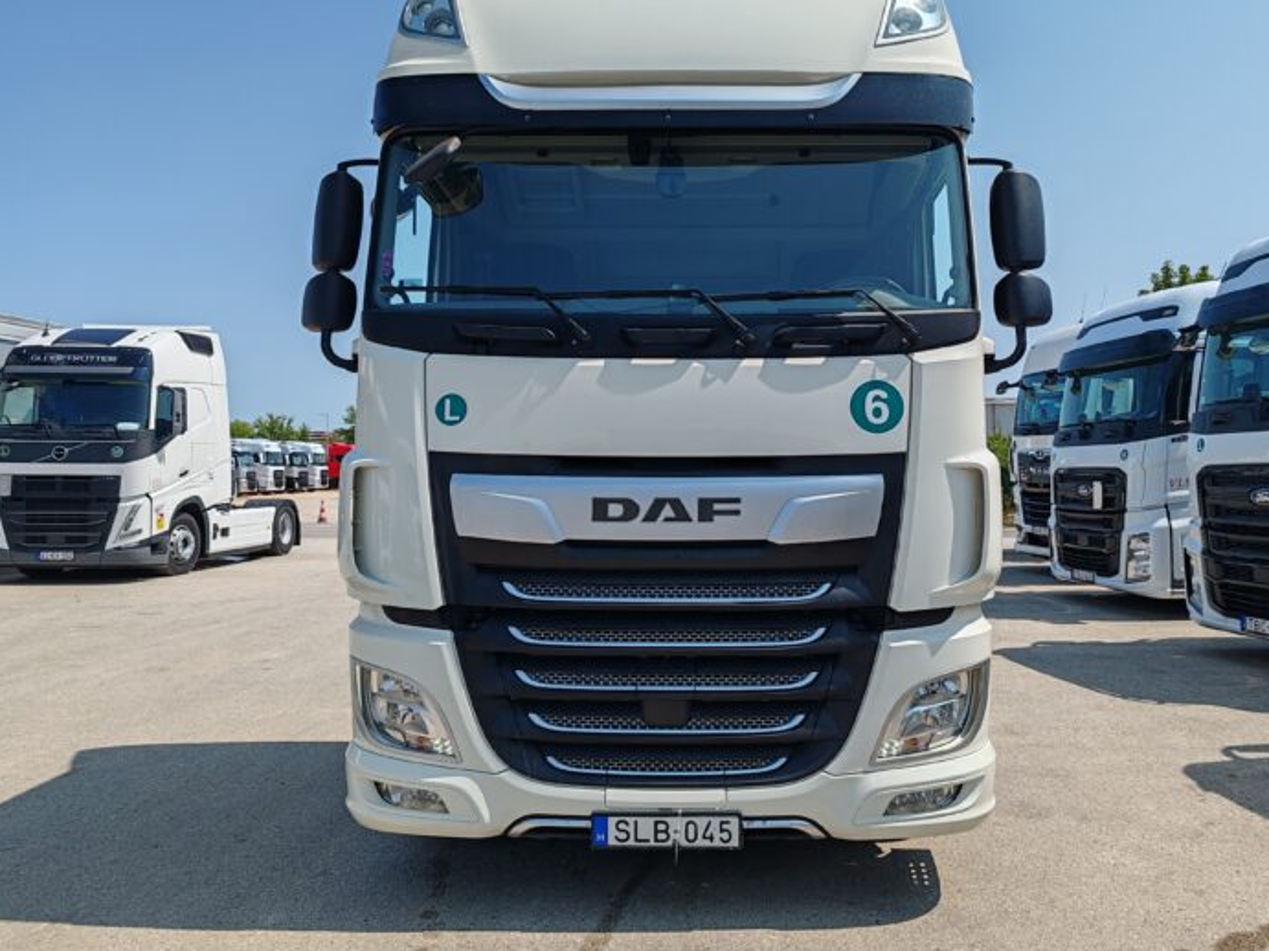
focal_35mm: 30
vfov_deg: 46.7
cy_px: 426
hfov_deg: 59.8
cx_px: 702
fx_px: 1100
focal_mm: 6.12
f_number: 1.9
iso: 50
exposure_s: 1/900
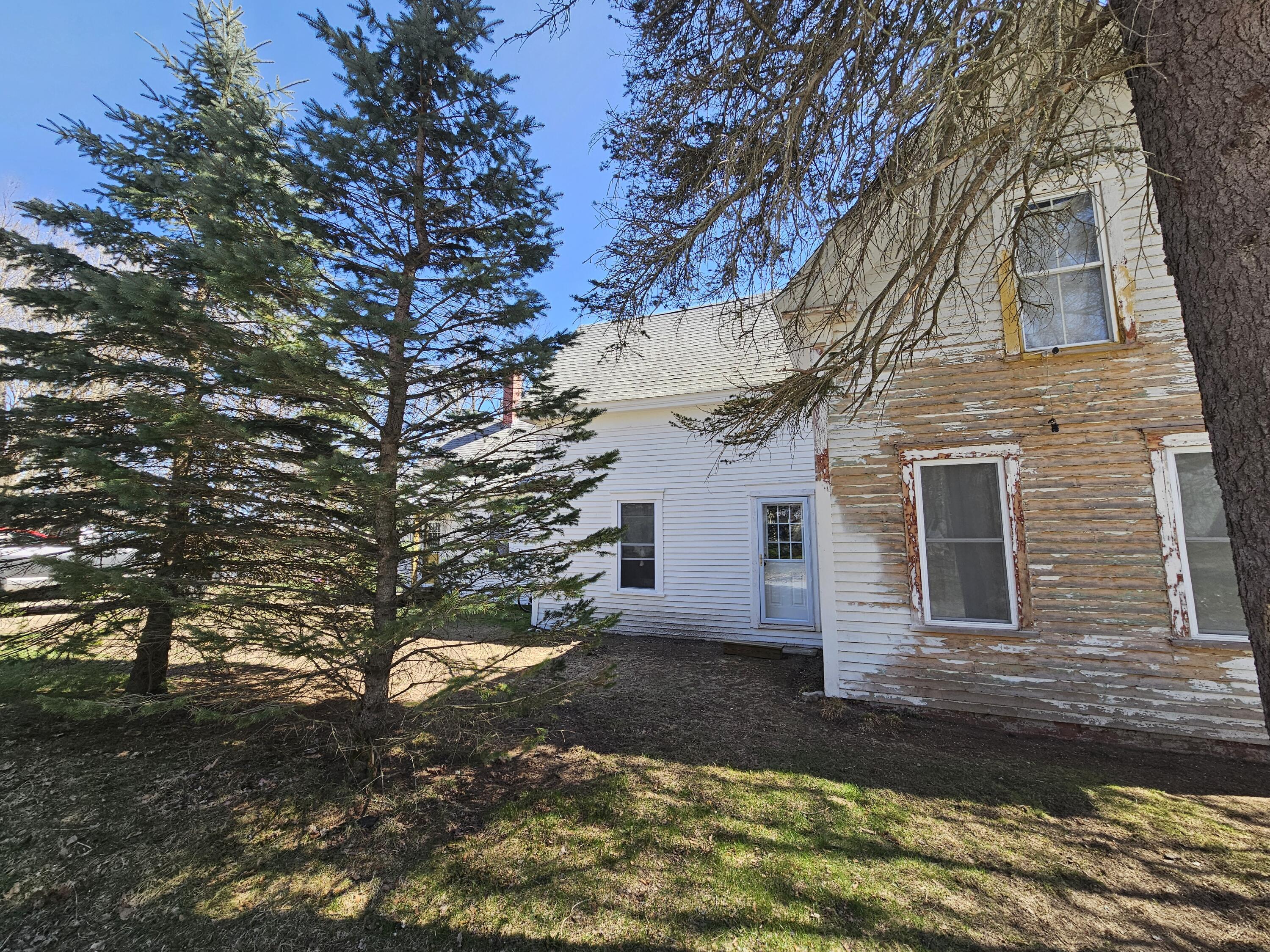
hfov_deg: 106.2
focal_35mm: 13
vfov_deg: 89.9
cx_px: 635
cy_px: 476
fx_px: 477
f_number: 2.2
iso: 50
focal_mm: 2.2
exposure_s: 1/405
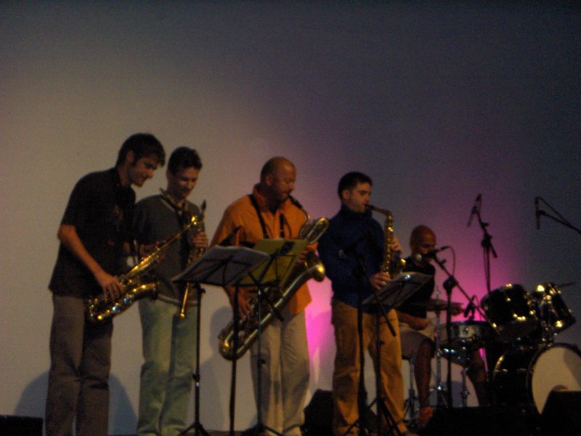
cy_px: 218
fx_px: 1762
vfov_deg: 14.1
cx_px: 290
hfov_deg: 18.7
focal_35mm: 105
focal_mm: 17.39
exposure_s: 1/125
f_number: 4.8
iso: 200
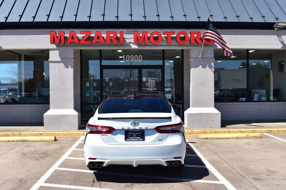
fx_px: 298
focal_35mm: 38
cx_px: 143
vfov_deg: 35.5
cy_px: 95
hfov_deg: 51.3
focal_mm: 25
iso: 360
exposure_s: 1/500
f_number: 11
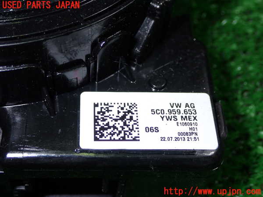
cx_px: 132
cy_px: 98
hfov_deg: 33.2
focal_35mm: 58
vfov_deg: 25.2
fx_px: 441
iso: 200
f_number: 3.5
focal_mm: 10.35
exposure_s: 1/80
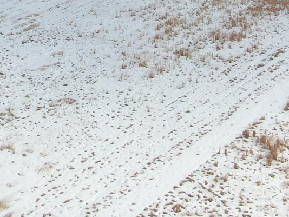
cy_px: -135
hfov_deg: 20.8
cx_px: 27
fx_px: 768
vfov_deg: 14.6
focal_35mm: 92
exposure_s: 1/1600
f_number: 2.8
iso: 100
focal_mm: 4.39
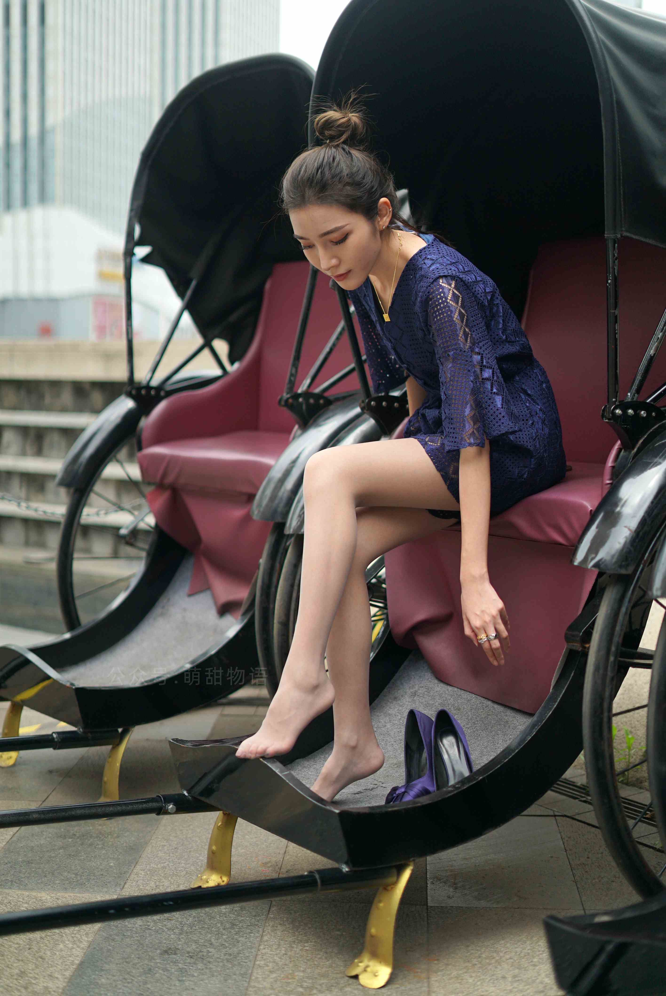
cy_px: 498
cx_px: 333
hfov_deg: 27.0
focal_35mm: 50
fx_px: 1386
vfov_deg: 39.6
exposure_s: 1/3200
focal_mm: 50
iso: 200
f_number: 1.8
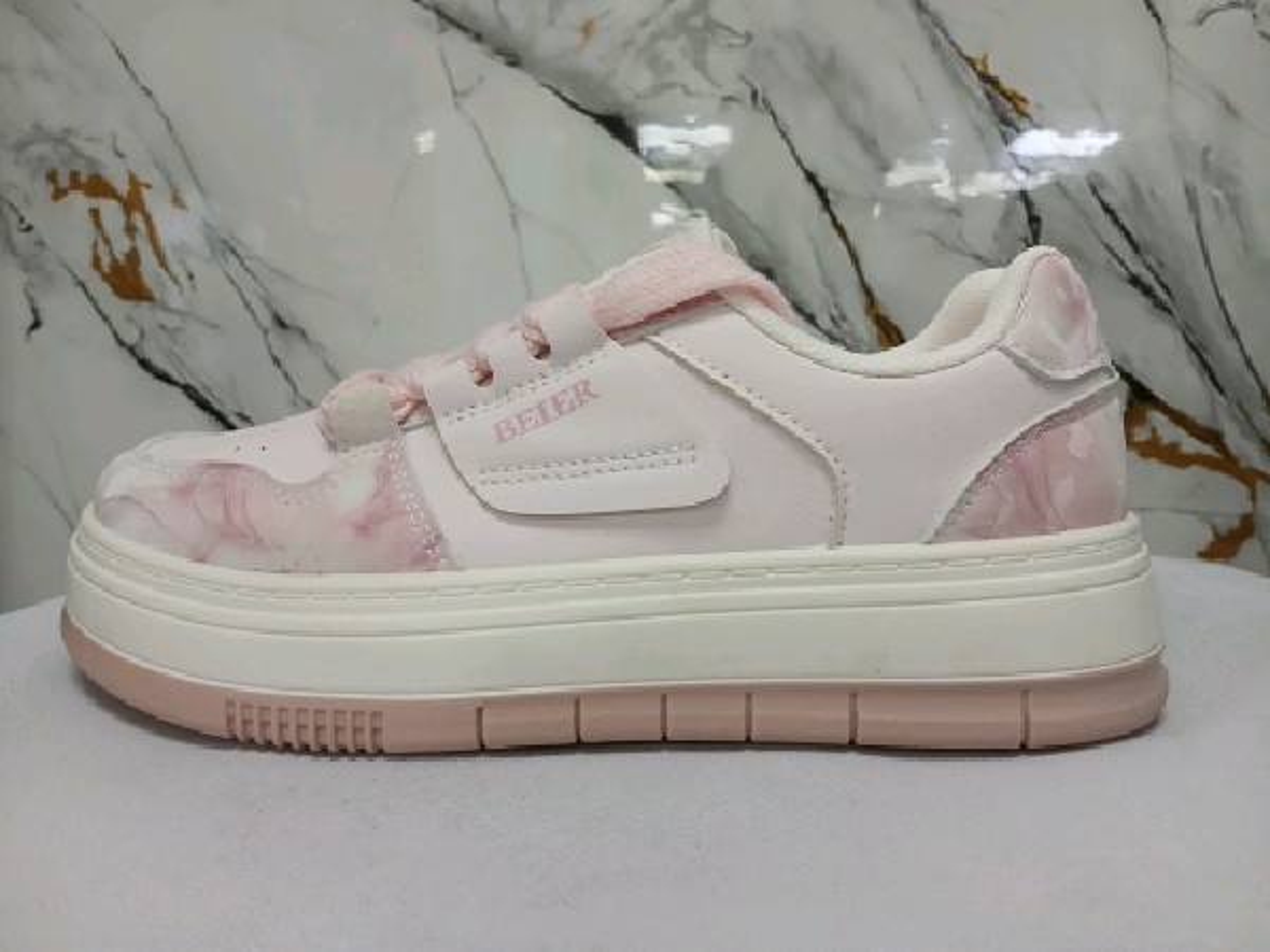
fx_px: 954
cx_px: 635
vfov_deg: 53.1
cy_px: 476
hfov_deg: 67.3
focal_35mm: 26
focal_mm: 3.98
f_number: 1.8
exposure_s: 1/60.2
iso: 200
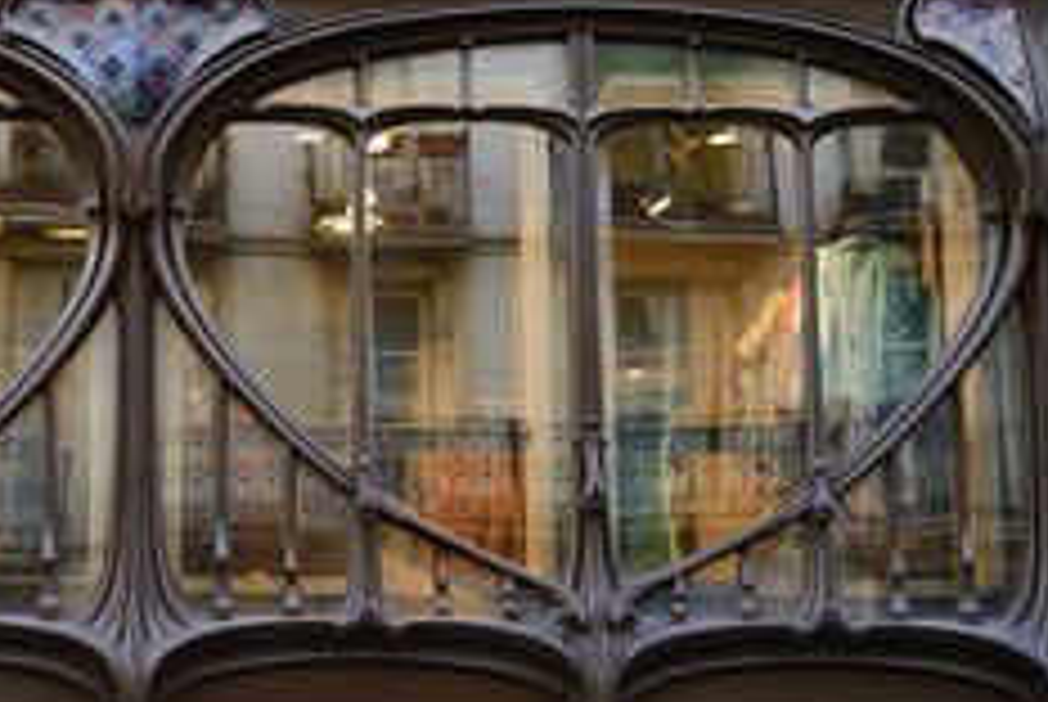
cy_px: 387
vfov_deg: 12.7
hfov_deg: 18.6
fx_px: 3148
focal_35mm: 108
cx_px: 139
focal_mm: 60
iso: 200
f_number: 2.8
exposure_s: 1/125
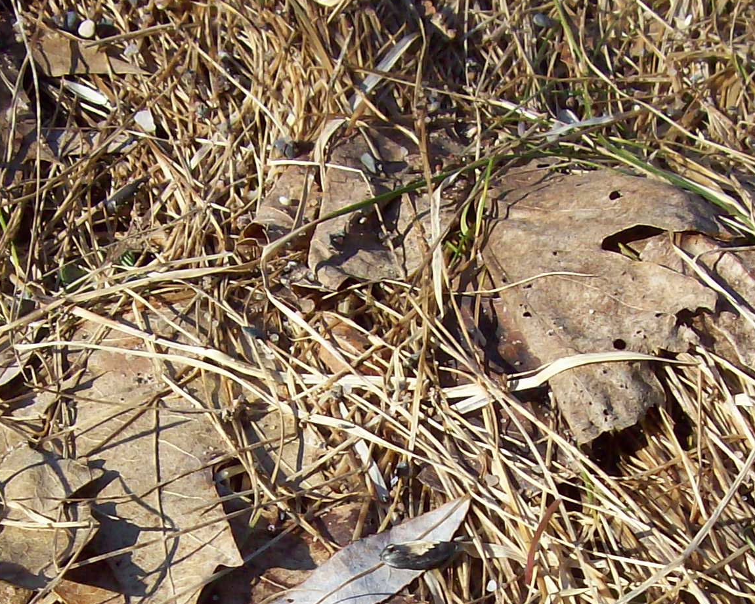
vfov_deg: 17.2
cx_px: 338
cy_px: 641
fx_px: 1944
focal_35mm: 87
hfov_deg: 22.0
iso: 80
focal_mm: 6
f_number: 4.8
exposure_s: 1/538
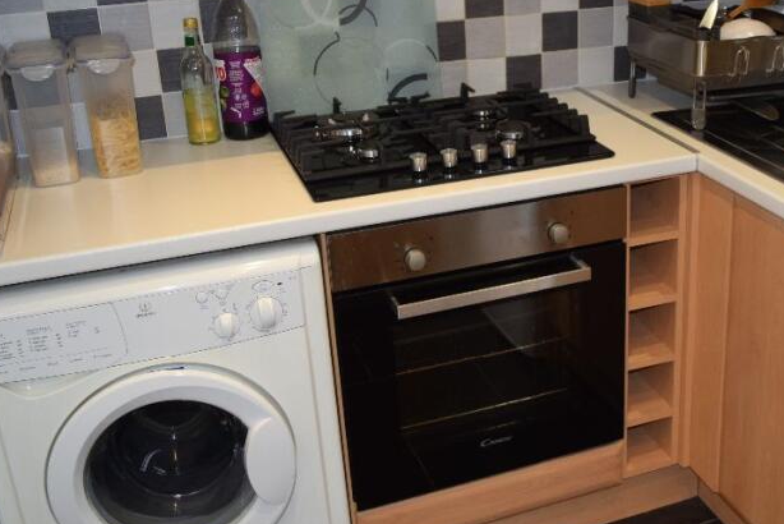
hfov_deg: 42.1
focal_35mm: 45
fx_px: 980
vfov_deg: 29.8
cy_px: 198
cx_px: 598
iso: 800
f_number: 4.5
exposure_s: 1/80
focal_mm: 18
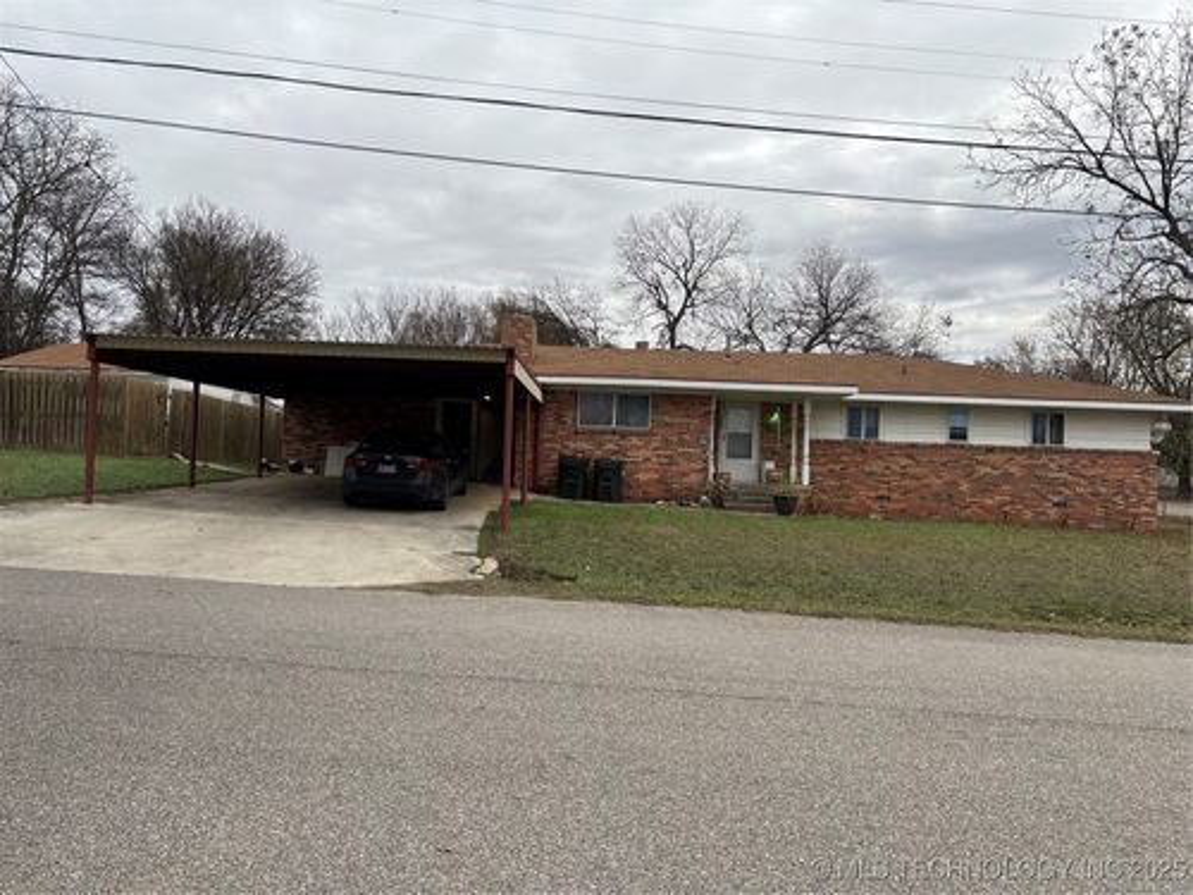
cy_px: 448
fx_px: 896
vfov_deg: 53.1
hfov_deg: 67.3
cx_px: 596
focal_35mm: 26
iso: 40
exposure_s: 1/211
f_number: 1.6
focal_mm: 5.96
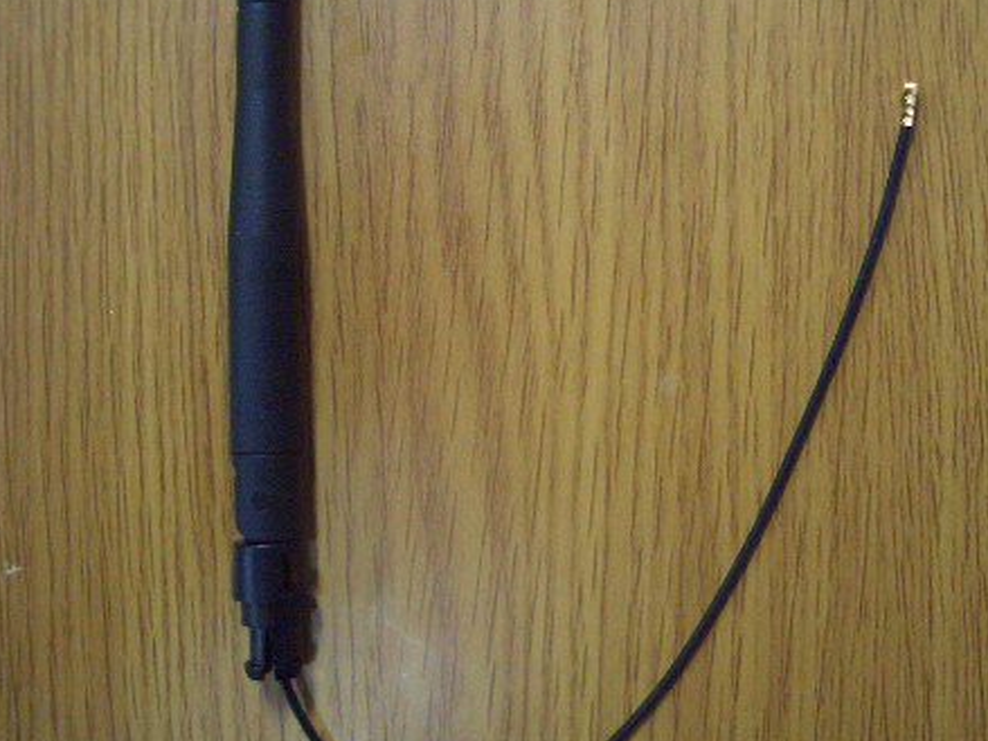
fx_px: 1455
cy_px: 349
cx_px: 531
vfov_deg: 28.5
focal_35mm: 51
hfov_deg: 37.5
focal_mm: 5.8
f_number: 2.6
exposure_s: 1/25
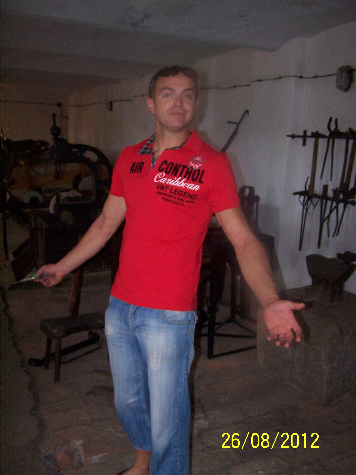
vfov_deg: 49.0
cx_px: 178
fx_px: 521
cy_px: 238
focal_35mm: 38
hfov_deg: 37.7
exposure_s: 1/60
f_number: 2.8
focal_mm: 6.3
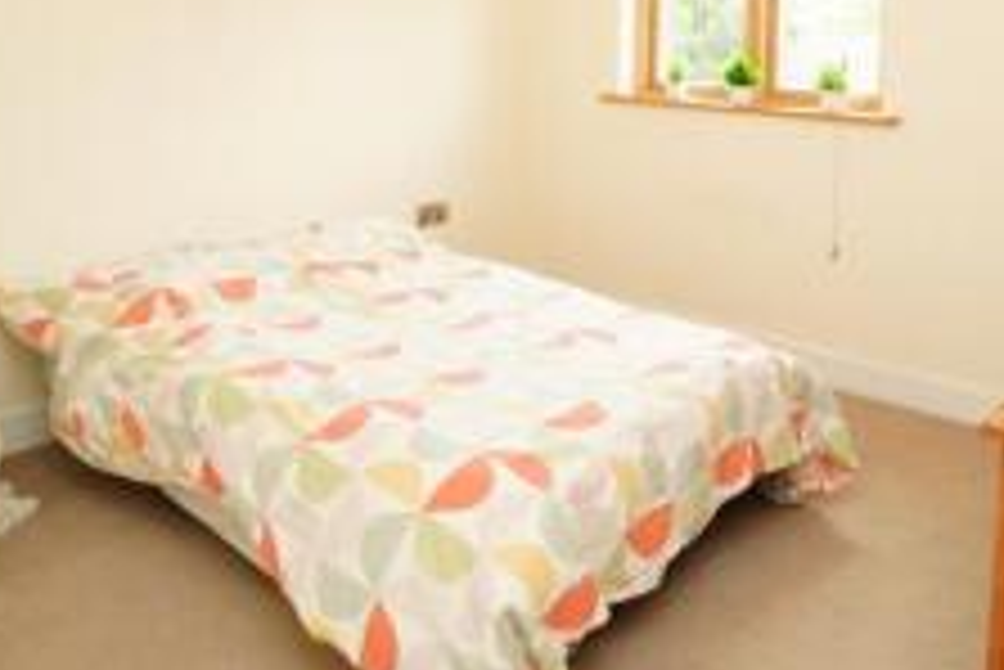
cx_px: 716
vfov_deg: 39.0
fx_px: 893
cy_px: 101
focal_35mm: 32
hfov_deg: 56.6
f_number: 8
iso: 1250
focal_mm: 10
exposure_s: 1/60
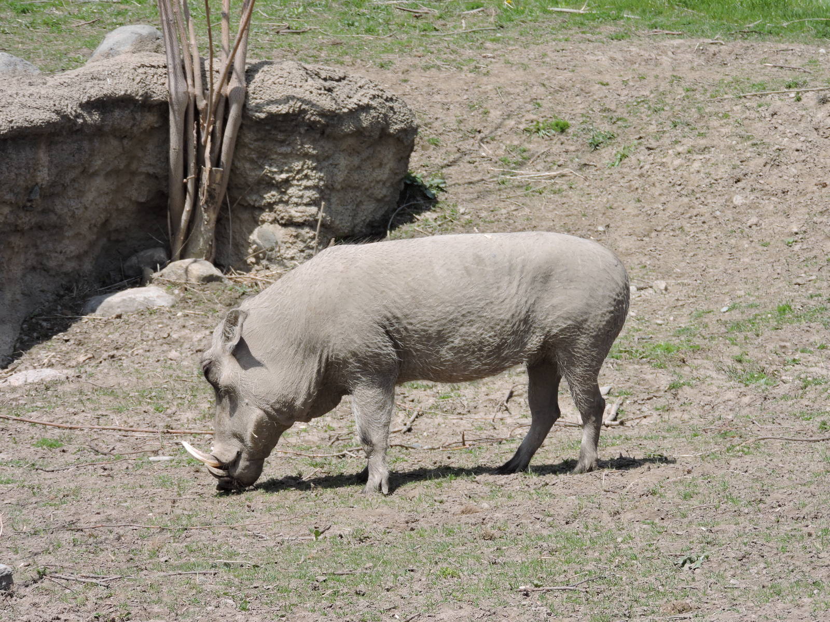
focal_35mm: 200
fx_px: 4795
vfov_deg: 7.4
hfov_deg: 9.9
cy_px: 311
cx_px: 415
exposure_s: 1/500
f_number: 4.6
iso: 100
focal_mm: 35.7
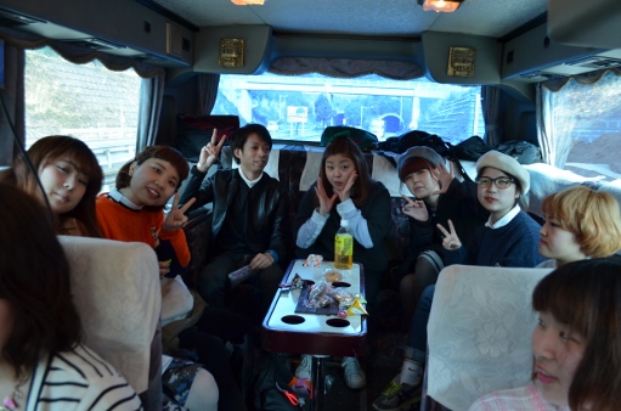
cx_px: 310
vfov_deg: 43.4
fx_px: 516
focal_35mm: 30
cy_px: 206
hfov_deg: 62.1
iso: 400
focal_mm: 20
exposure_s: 1/100
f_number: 5
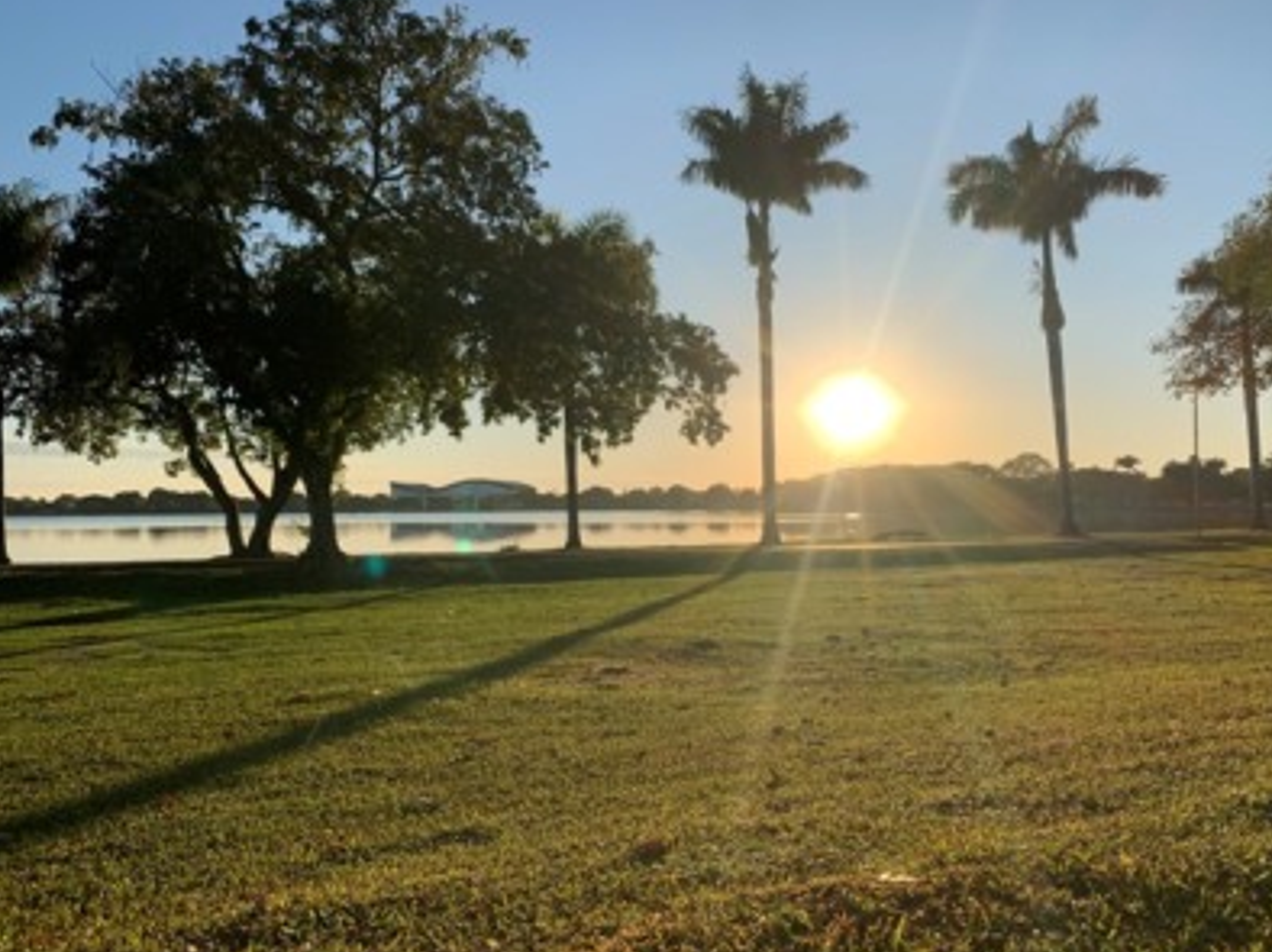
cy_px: 478
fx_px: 1028
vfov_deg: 49.7
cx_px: 668
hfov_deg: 63.4
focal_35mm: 28
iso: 25
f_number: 1.8
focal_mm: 4.25
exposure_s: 1/2421
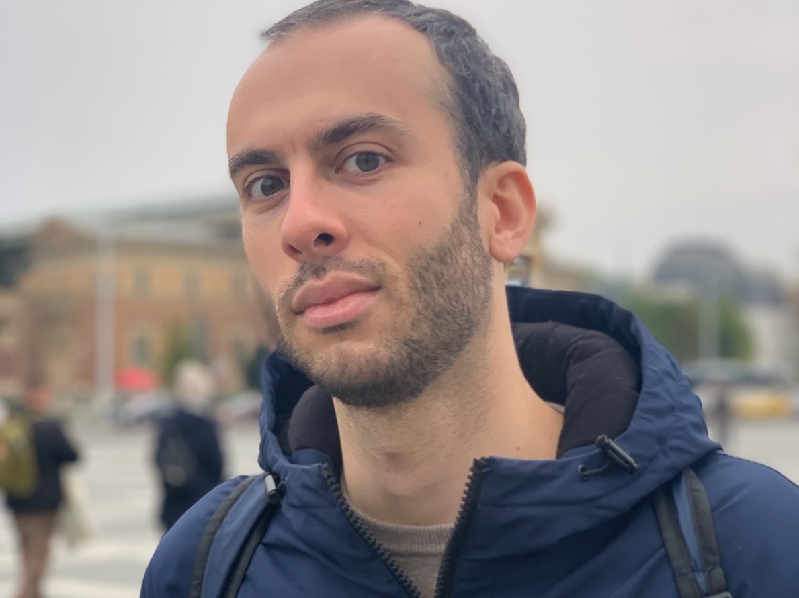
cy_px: 274
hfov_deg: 27.8
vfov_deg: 21.0
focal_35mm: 70
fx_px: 1615
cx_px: 397
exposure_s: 1/122
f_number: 2.4
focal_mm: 6
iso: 40
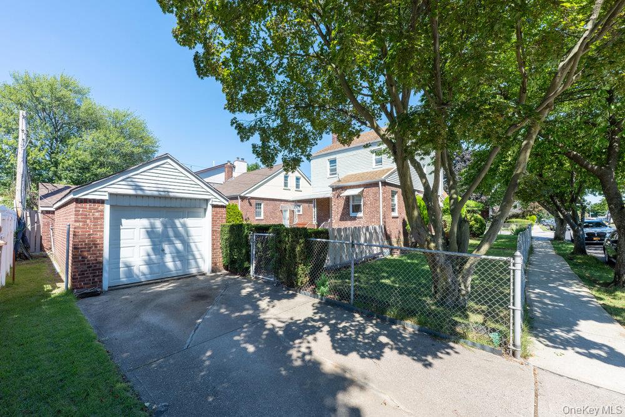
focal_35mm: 14
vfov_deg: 81.2
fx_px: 243
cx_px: 312
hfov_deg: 104.2
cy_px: 208
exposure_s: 1/2000
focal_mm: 14
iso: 400
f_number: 8
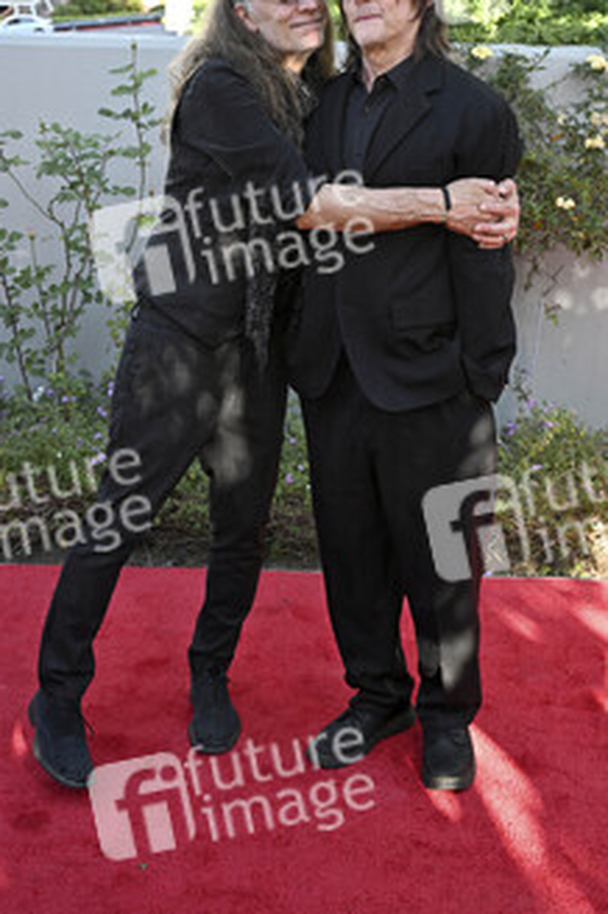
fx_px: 1269
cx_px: 312
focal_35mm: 50
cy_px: 376
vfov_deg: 39.5
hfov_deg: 26.9
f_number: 5.6
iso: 640
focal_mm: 41
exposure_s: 1/320
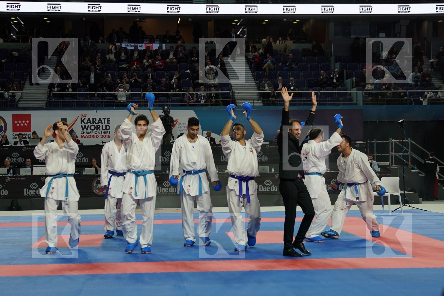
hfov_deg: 29.2
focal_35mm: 69
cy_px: 148
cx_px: 222
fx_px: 851
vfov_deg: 19.7
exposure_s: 1/500
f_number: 2.8
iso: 500
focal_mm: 46
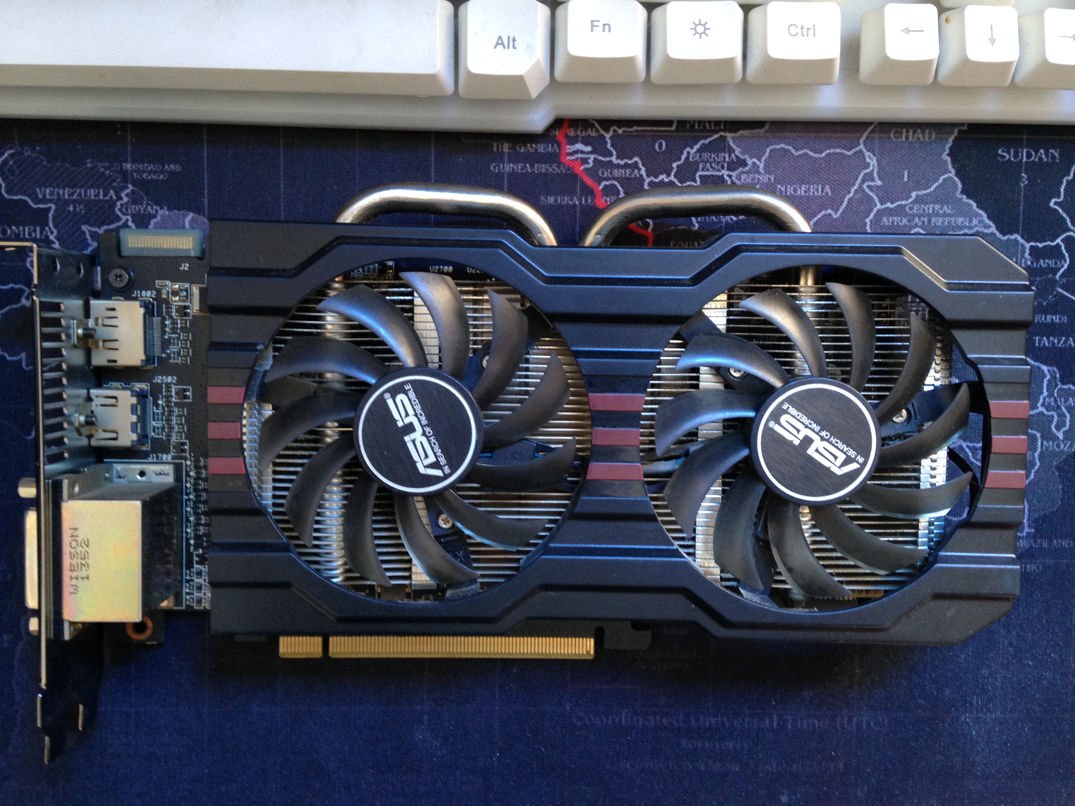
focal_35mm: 33
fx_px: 1025
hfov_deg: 55.4
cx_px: 538
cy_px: 403
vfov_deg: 42.9
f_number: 2.4
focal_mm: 4.12
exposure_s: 1/20
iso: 125
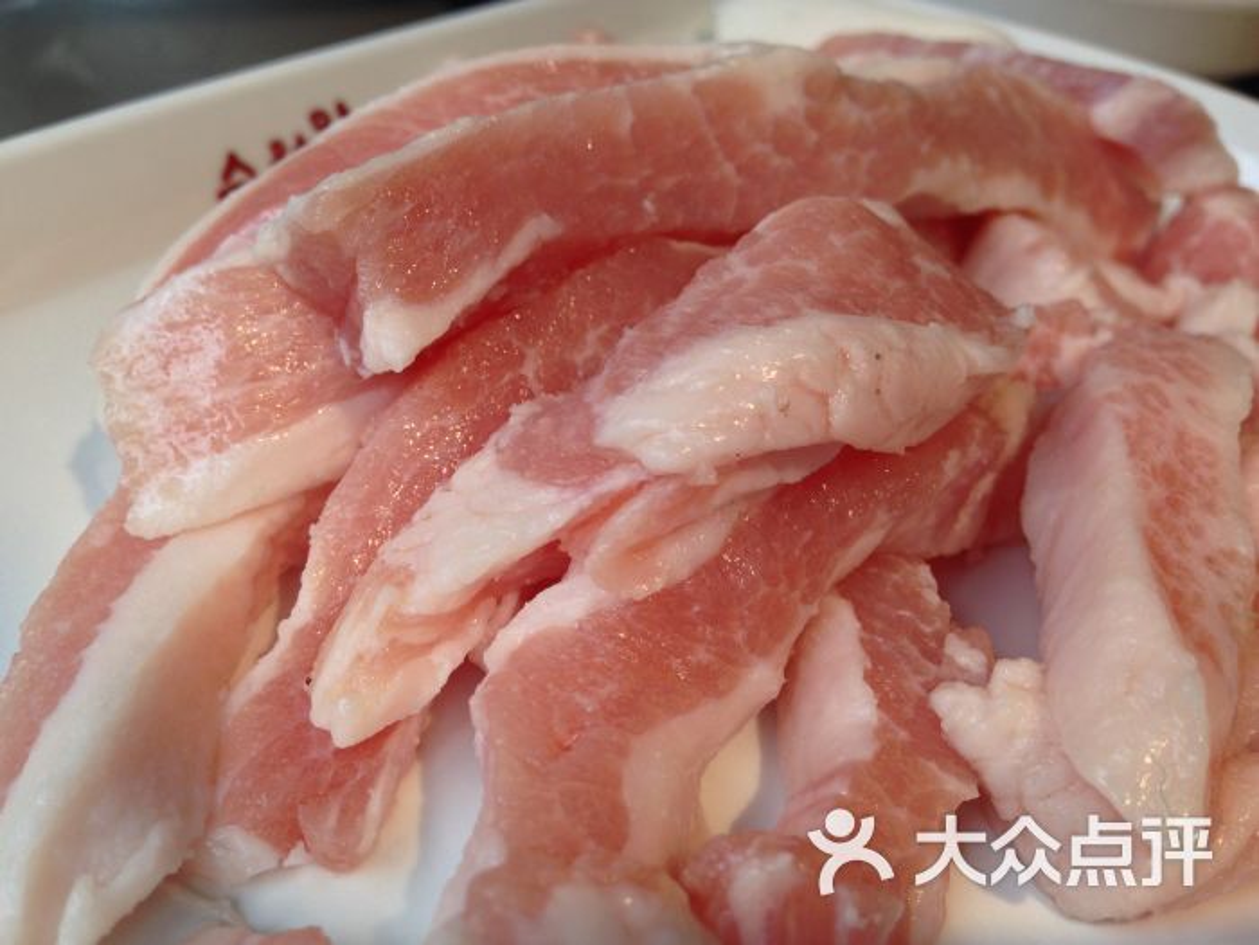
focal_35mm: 33
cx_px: 630
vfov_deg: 42.9
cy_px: 472
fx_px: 1200
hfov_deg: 55.4
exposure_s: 1/176
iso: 50
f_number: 2.4
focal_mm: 4.12
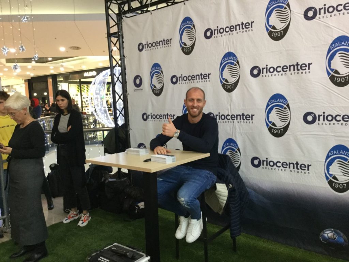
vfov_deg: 45.4
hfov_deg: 58.4
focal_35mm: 31
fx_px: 313
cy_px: 131
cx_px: 174
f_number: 2.4
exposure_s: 1/33
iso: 160
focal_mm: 3.3
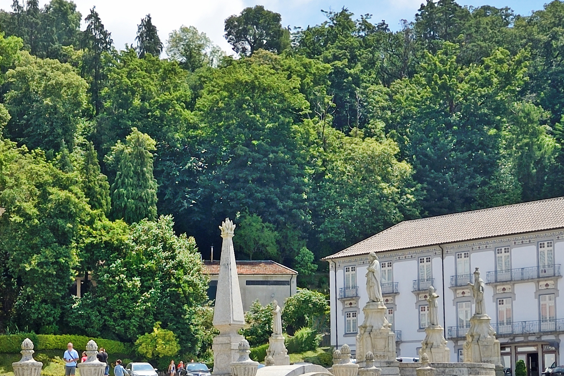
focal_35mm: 63
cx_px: 7
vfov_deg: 21.6
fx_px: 987
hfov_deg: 29.8
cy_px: 180
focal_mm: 16
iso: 100
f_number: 7.1
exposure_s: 1/320
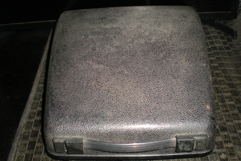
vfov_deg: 33.4
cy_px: 86
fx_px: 268
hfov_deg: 48.5
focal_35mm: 40
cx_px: 121
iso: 80
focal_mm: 6.3
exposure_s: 1/60
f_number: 3.1
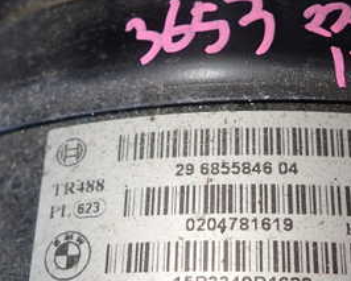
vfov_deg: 27.4
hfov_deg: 34.1
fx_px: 572
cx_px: 183
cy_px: 199
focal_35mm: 55
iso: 100
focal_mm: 4.5
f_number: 2
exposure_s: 1/60
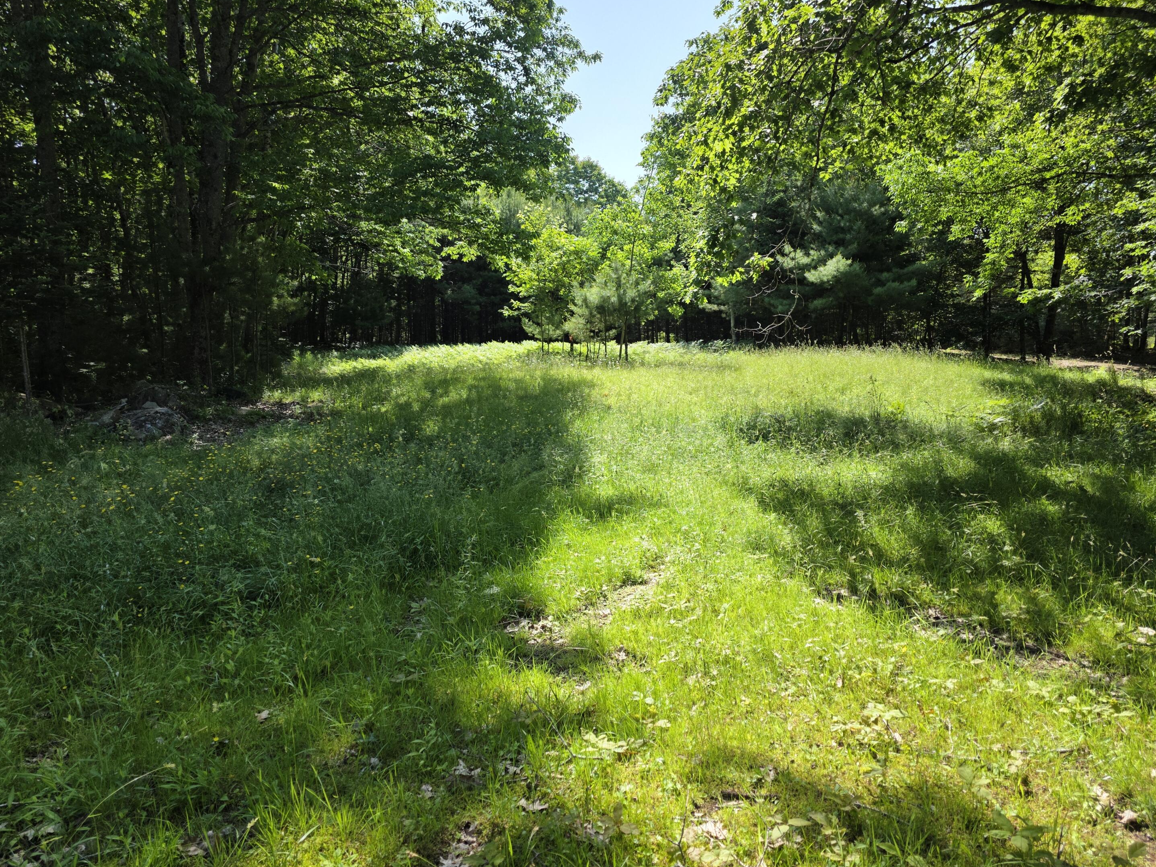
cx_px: 597
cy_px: 421
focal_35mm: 24
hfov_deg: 71.6
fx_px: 801
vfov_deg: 56.8
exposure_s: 1/3050
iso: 80
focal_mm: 6.3
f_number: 1.7
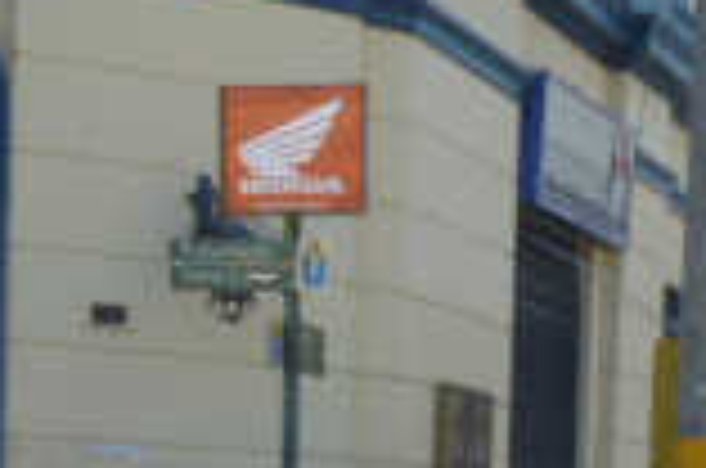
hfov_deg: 16.5
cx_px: 859
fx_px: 2329
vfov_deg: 11.0
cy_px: 734
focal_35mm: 119
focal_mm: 5
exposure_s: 1/640
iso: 100
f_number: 3.1
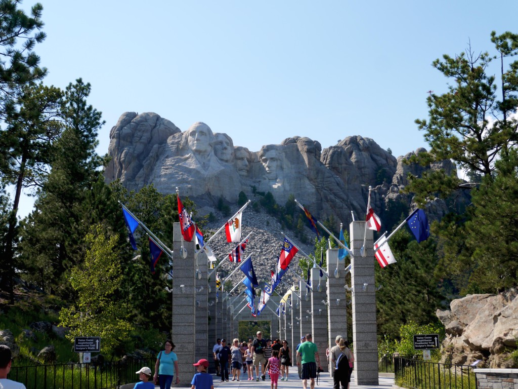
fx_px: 838
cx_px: 259
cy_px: 194
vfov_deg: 26.1
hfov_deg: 34.3
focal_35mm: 56
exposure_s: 1/250
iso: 160
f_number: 9
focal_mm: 28
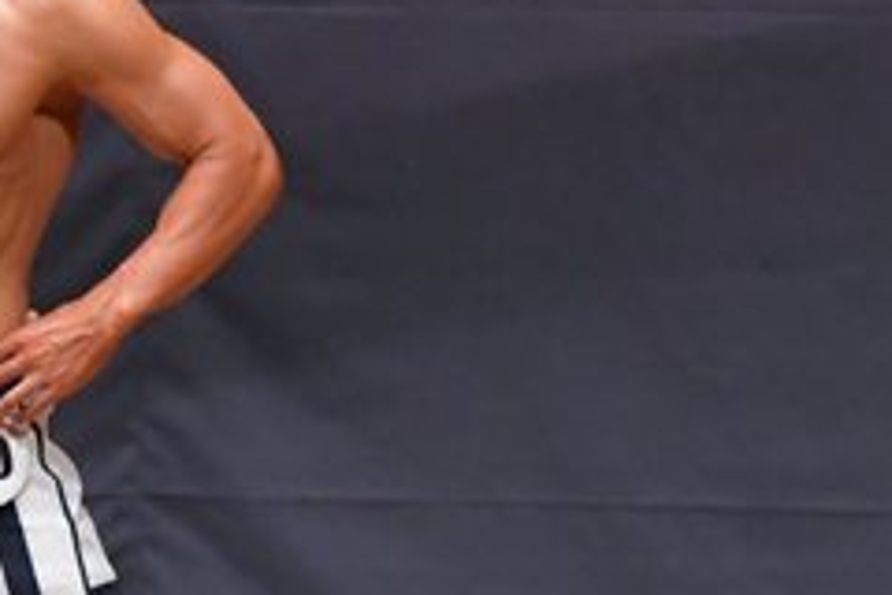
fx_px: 24008
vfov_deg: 1.4
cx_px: -13
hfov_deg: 2.1
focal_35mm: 969
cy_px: 435
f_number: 5.6
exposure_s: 1/400
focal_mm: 200
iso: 6400
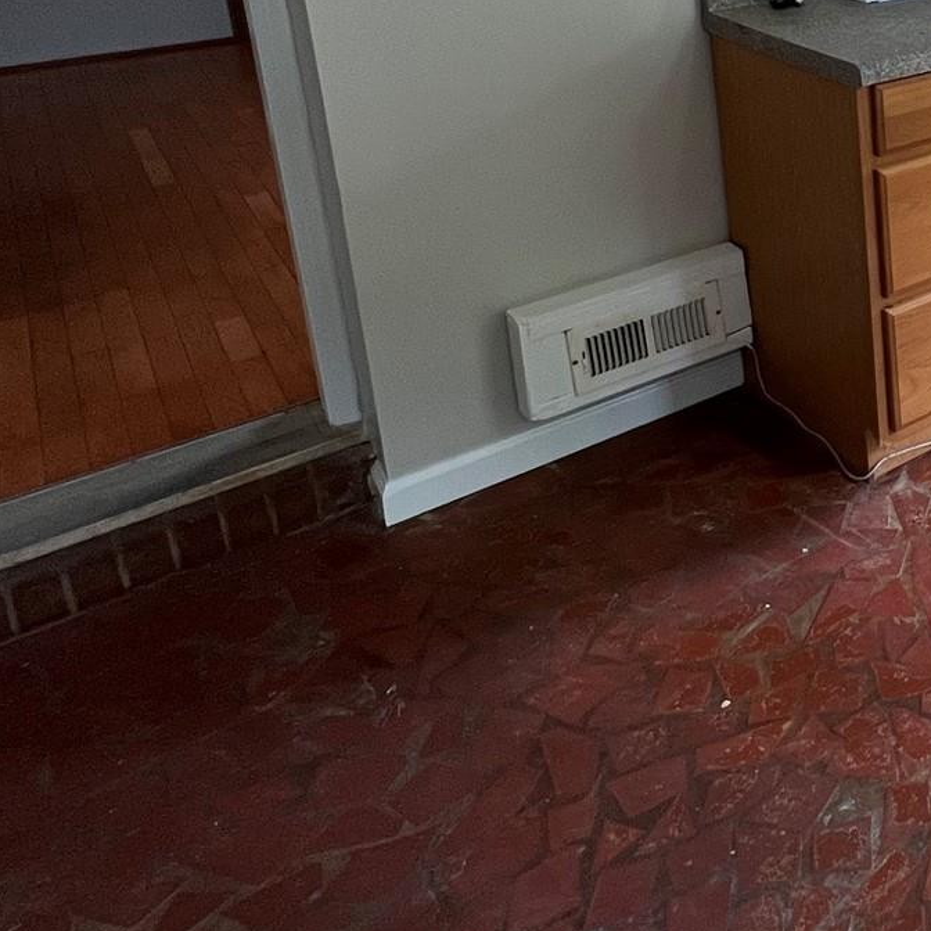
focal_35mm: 35
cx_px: 1259
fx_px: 1065
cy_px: 17
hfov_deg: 32.6
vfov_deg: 41.5
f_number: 1.8
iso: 250
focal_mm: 1.57
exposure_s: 1/120
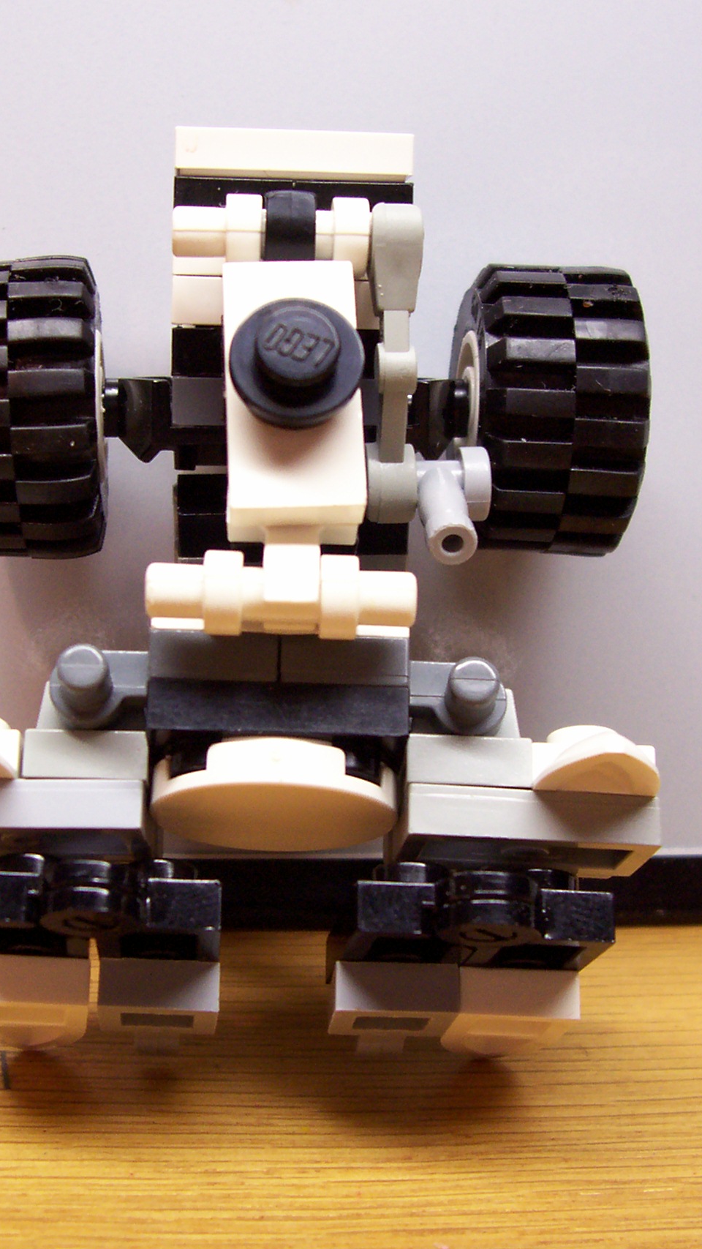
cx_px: 339
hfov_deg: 23.9
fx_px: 1655
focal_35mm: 50
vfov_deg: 41.3
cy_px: 620
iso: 125
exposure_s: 1/32
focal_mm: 5.6
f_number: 2.7
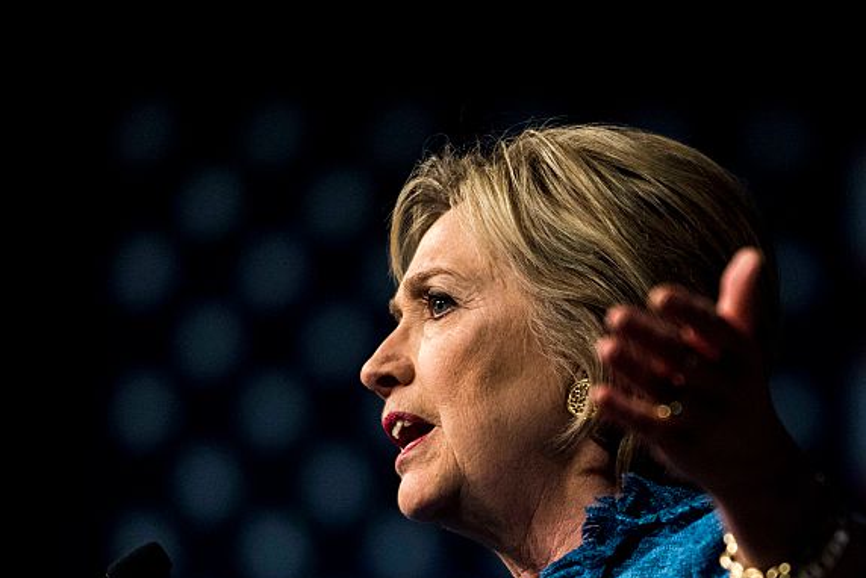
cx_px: 689
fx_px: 8616
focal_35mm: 358
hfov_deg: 5.7
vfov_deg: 3.8
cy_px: 482
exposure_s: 1/500
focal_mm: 200
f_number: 2.8
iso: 2500
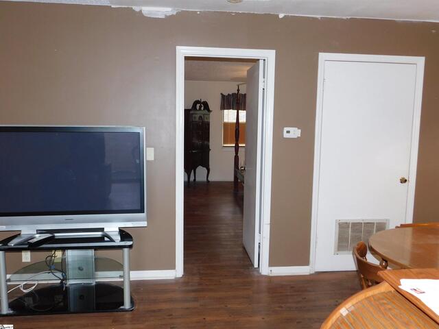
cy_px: 164
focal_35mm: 30
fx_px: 380
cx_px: 220
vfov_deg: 46.8
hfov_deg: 60.0
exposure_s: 1/30
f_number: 3.2
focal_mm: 5.3
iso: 200
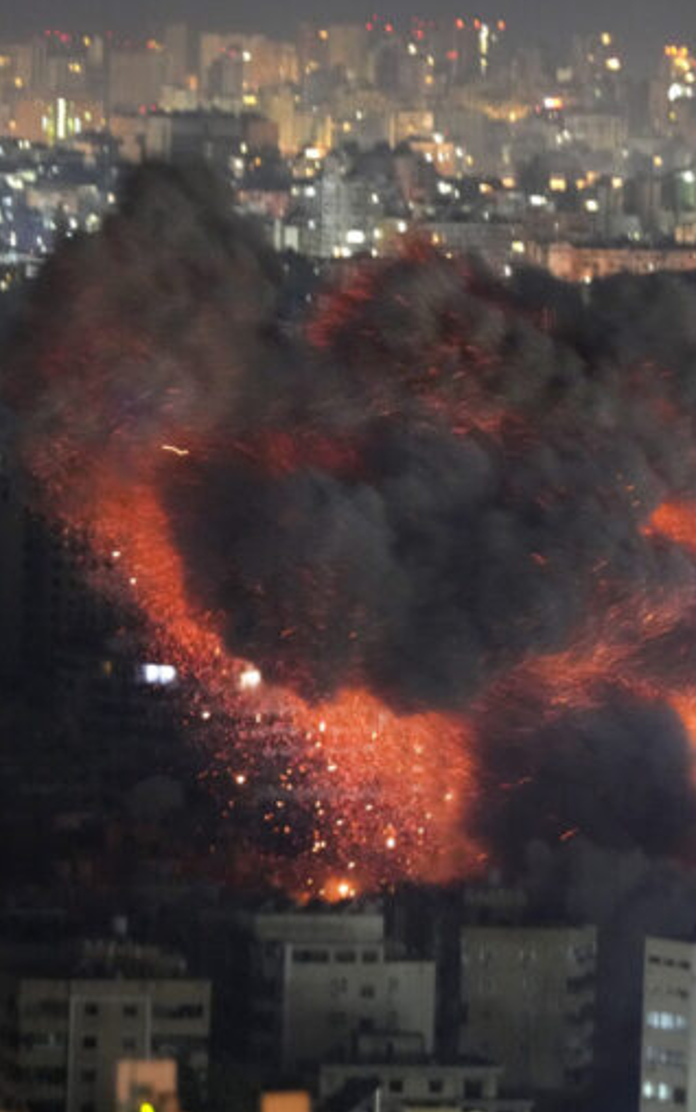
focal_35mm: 274
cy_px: 556
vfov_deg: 7.7
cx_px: 366
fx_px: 8306
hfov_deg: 4.8
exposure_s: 1/3
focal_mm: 178
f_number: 2.8
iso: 8000
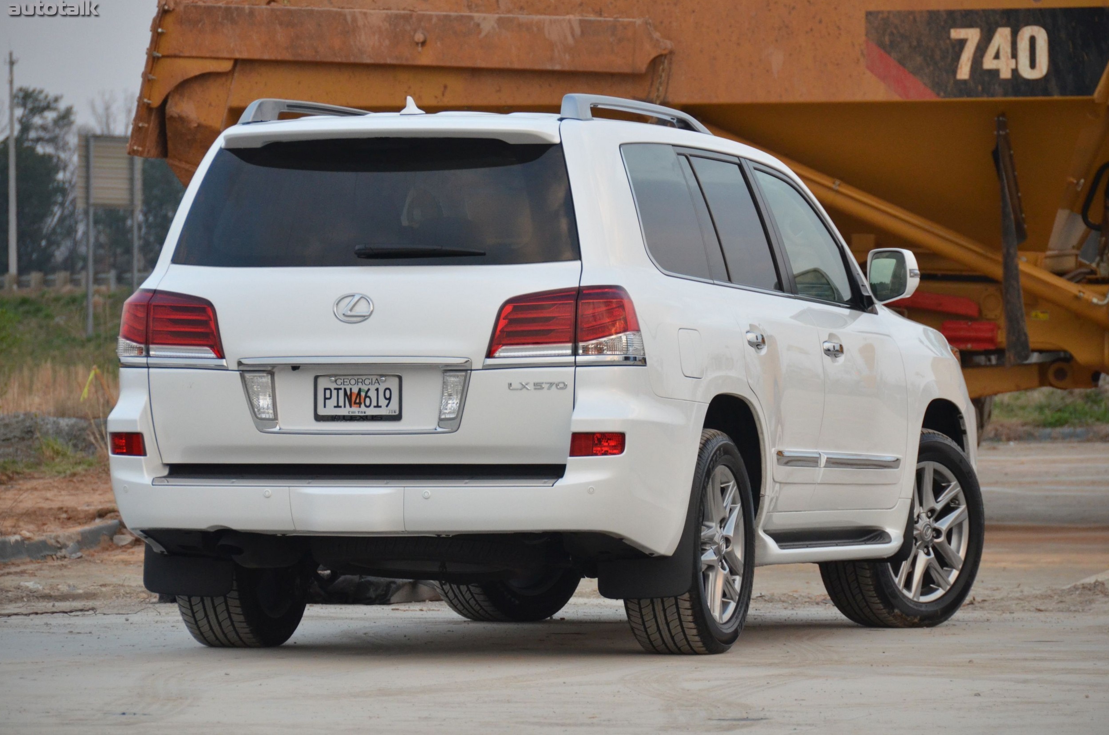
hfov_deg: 10.1
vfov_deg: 6.7
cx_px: 556
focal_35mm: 204
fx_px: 6256
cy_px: 367
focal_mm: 135
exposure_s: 1/500
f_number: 5.6
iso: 1600
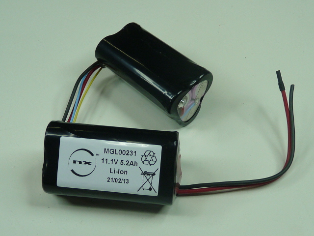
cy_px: 118
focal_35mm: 48
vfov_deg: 30.3
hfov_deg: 39.7
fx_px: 435
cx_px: 157
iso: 100
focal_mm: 4.8
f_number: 2.8
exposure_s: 1/80
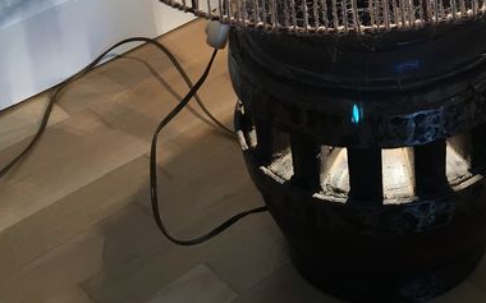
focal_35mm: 81
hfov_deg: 25.3
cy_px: -127
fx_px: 1072
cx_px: 362
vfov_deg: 15.1
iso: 25
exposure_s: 1/33
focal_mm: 4.15
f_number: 2.2
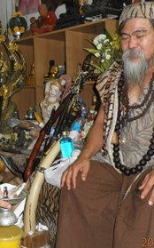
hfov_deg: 27.3
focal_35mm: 46
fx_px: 309
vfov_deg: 43.5
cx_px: 28
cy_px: 124
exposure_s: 1/30
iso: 160
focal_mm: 4.9
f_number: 3.2
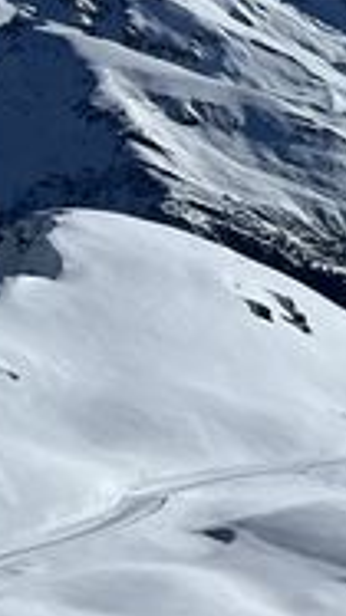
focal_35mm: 136
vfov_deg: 15.8
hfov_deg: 6.8
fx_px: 2221
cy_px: 387
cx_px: 1433
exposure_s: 1/14286
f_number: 1.5
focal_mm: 5.7
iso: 50
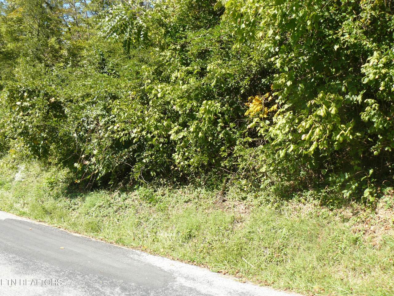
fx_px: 410
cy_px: 148
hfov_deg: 51.4
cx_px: 197
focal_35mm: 36
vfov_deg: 39.7
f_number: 4
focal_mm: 6
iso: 100
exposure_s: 1/250
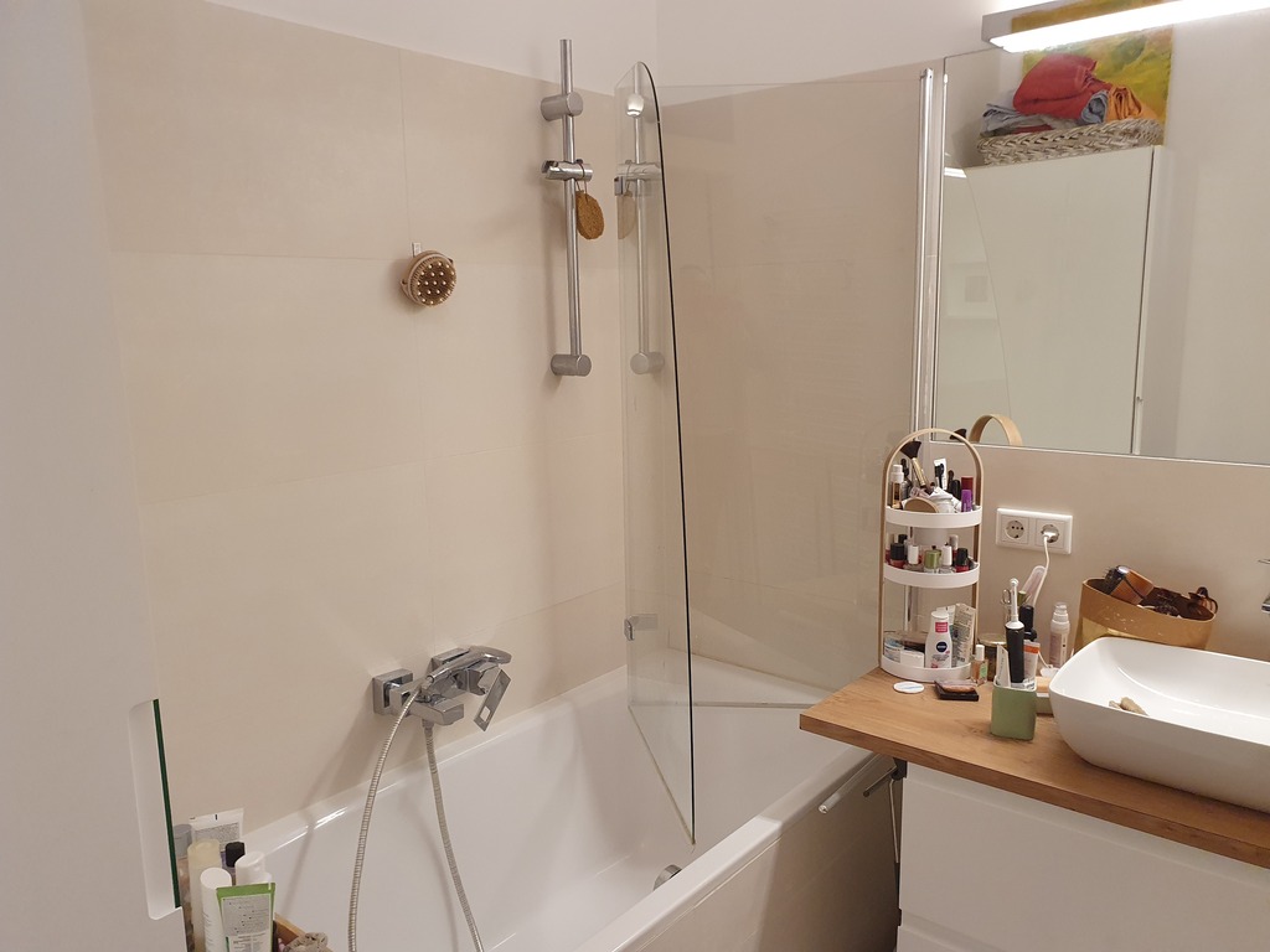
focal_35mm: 26
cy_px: 476
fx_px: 954
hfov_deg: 67.3
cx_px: 635
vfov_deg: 53.1
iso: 320
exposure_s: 1/100
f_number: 2.4
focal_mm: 4.32
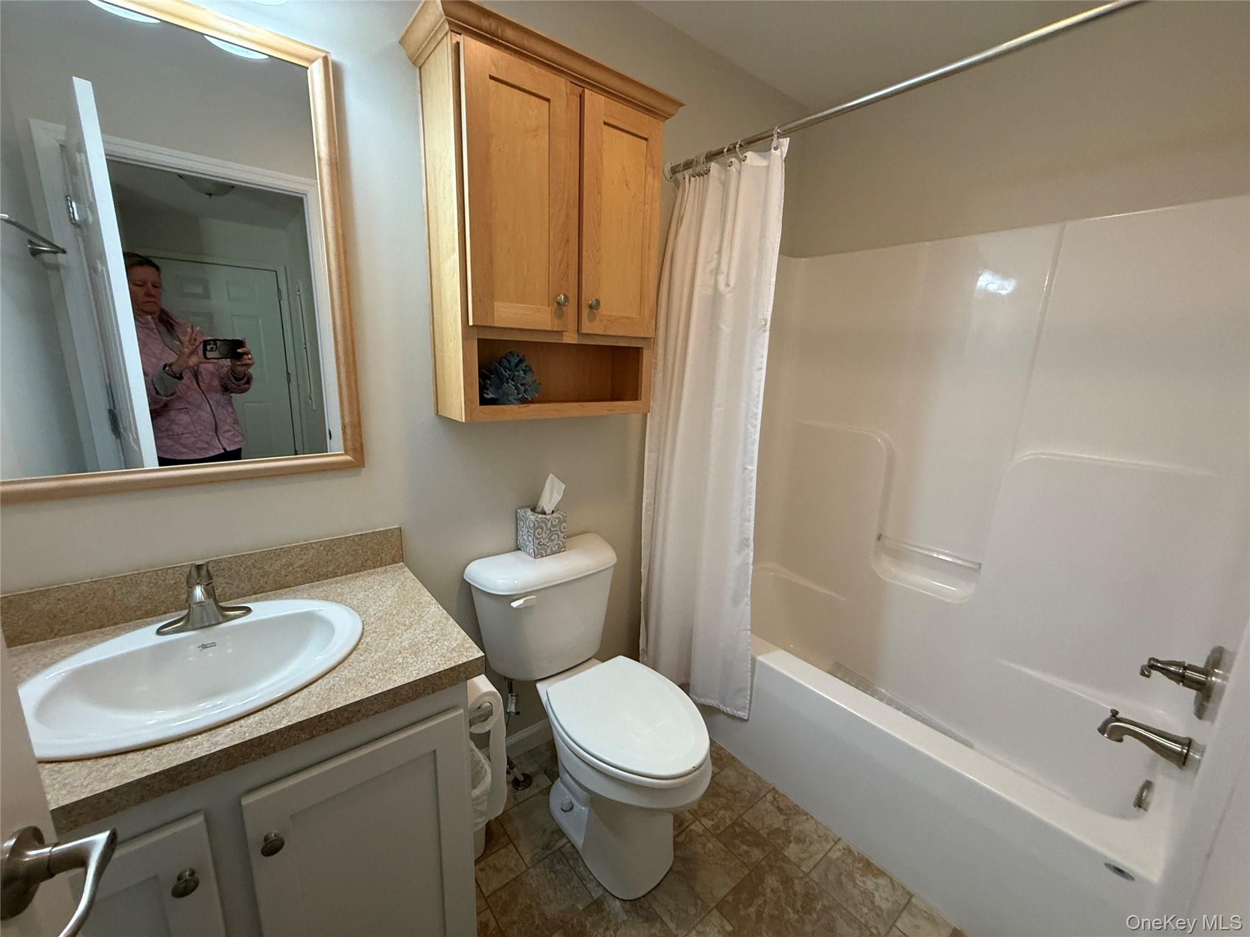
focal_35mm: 14
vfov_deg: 85.7
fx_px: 506
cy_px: 468
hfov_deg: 102.1
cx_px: 625
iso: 320
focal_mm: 2.22
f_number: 2.2
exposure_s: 1/60
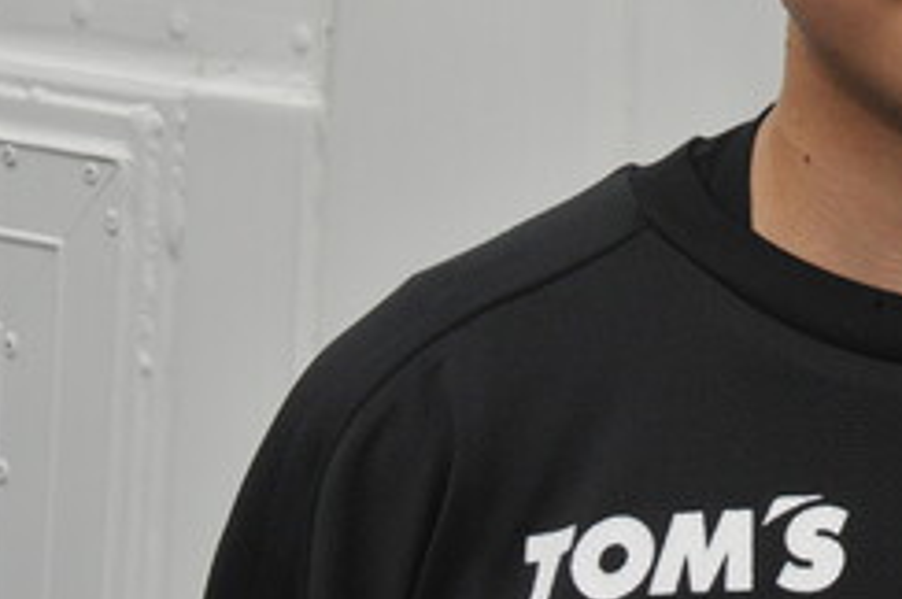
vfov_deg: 7.0
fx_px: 4879
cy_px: 18
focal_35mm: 195
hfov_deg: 10.4
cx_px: 987
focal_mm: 66
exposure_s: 1/250
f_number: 27
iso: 1600
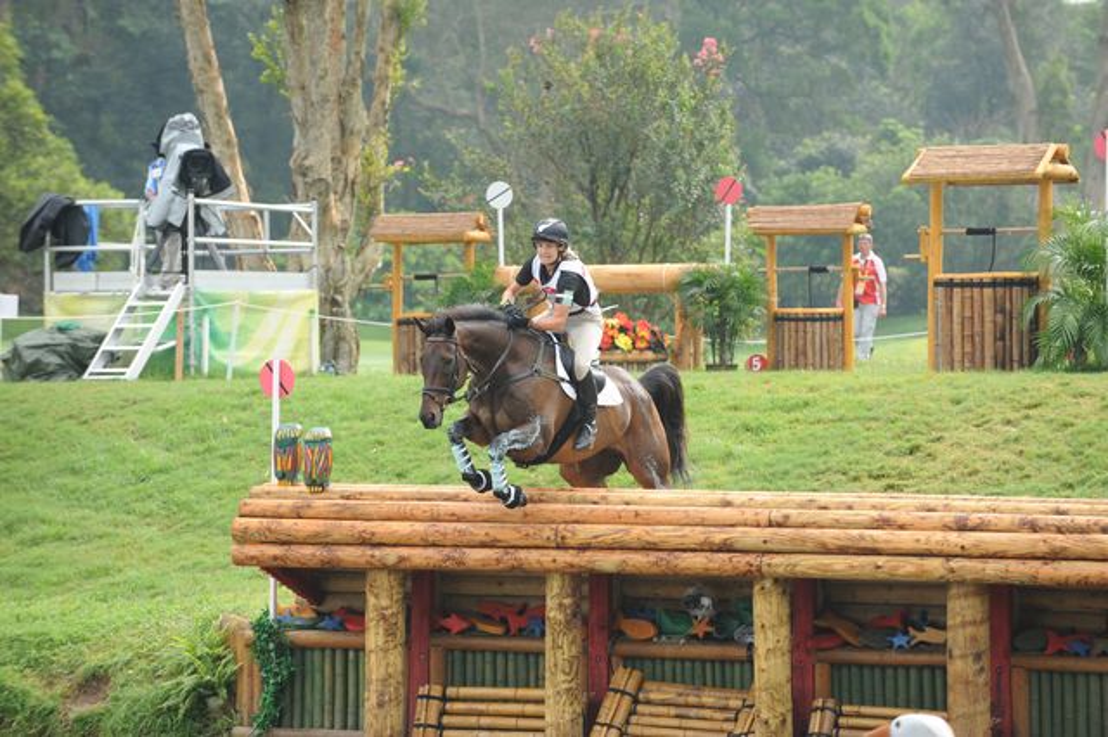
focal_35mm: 200
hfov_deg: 10.3
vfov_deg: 6.9
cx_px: 554
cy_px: 368
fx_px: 6152
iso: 500
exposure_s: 1/500
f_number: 6.3
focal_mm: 200
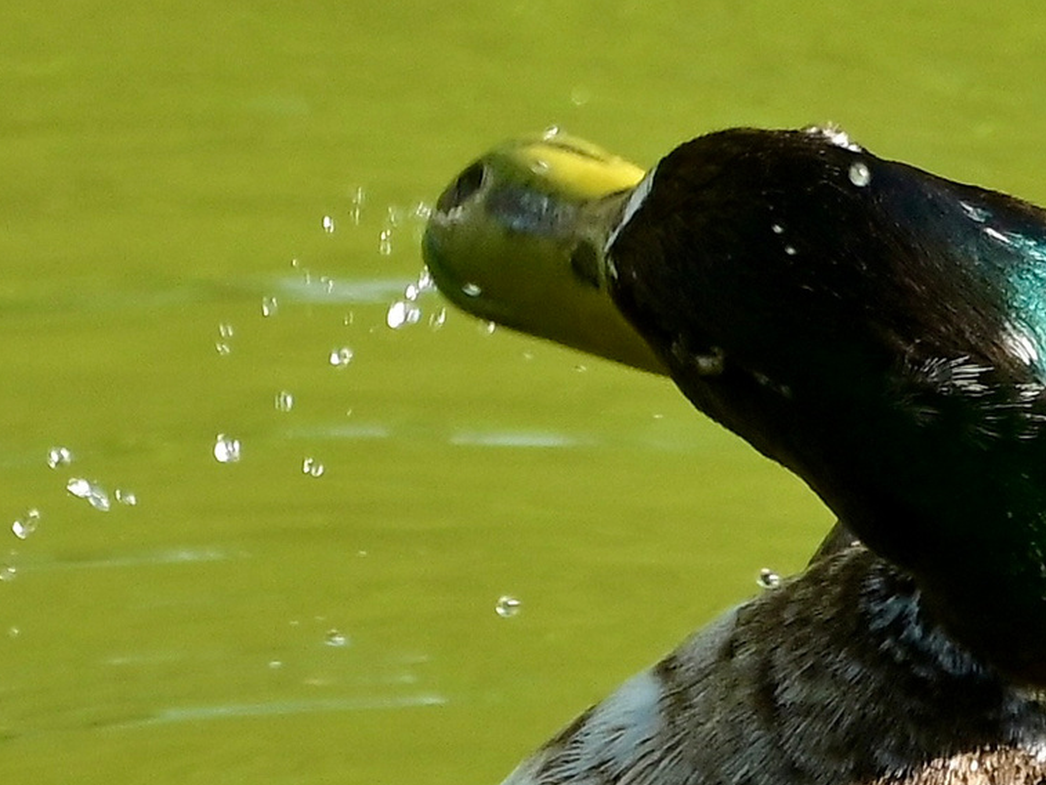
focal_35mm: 731
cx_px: 1408
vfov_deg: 2.0
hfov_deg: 2.7
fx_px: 22092
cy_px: 668
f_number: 4.8
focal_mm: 150
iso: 360
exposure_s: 1/1250
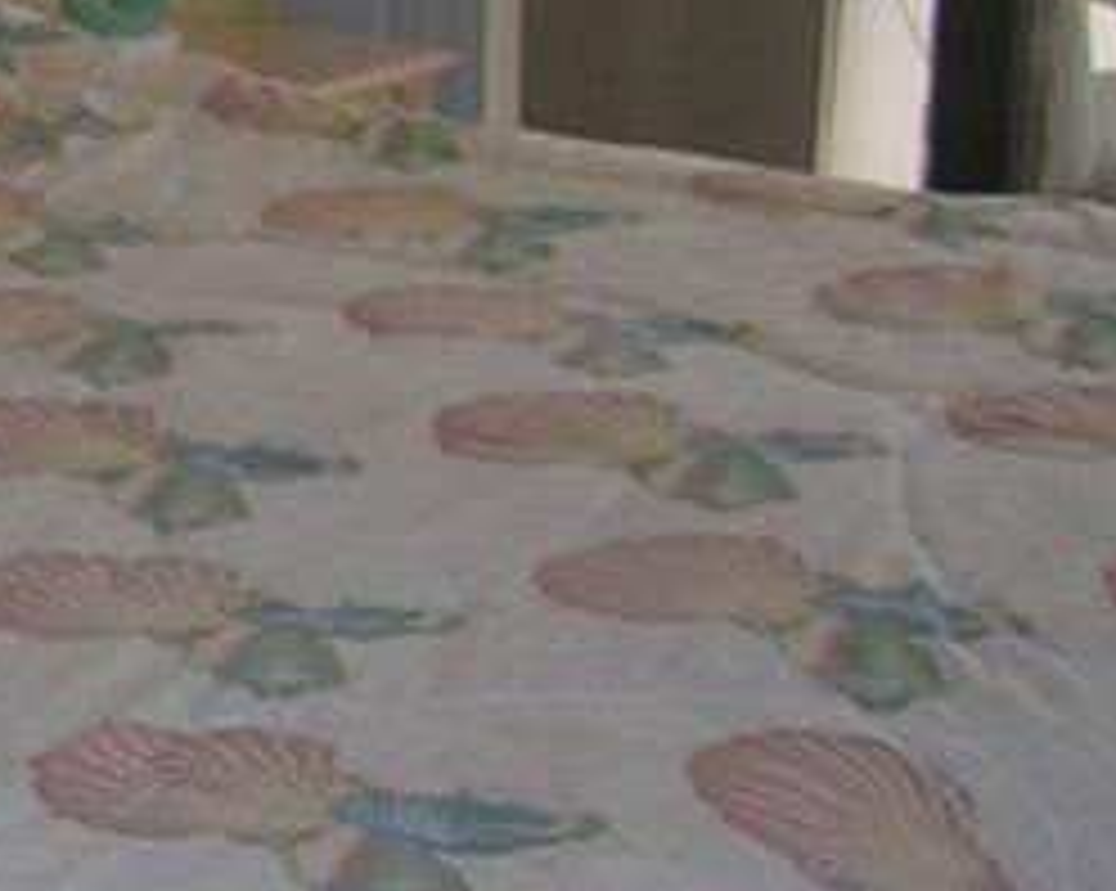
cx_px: -819
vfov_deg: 11.2
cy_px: 313
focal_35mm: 137
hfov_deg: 12.9
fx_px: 4521
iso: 50
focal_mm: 5.7
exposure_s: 1/60.1
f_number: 2.9
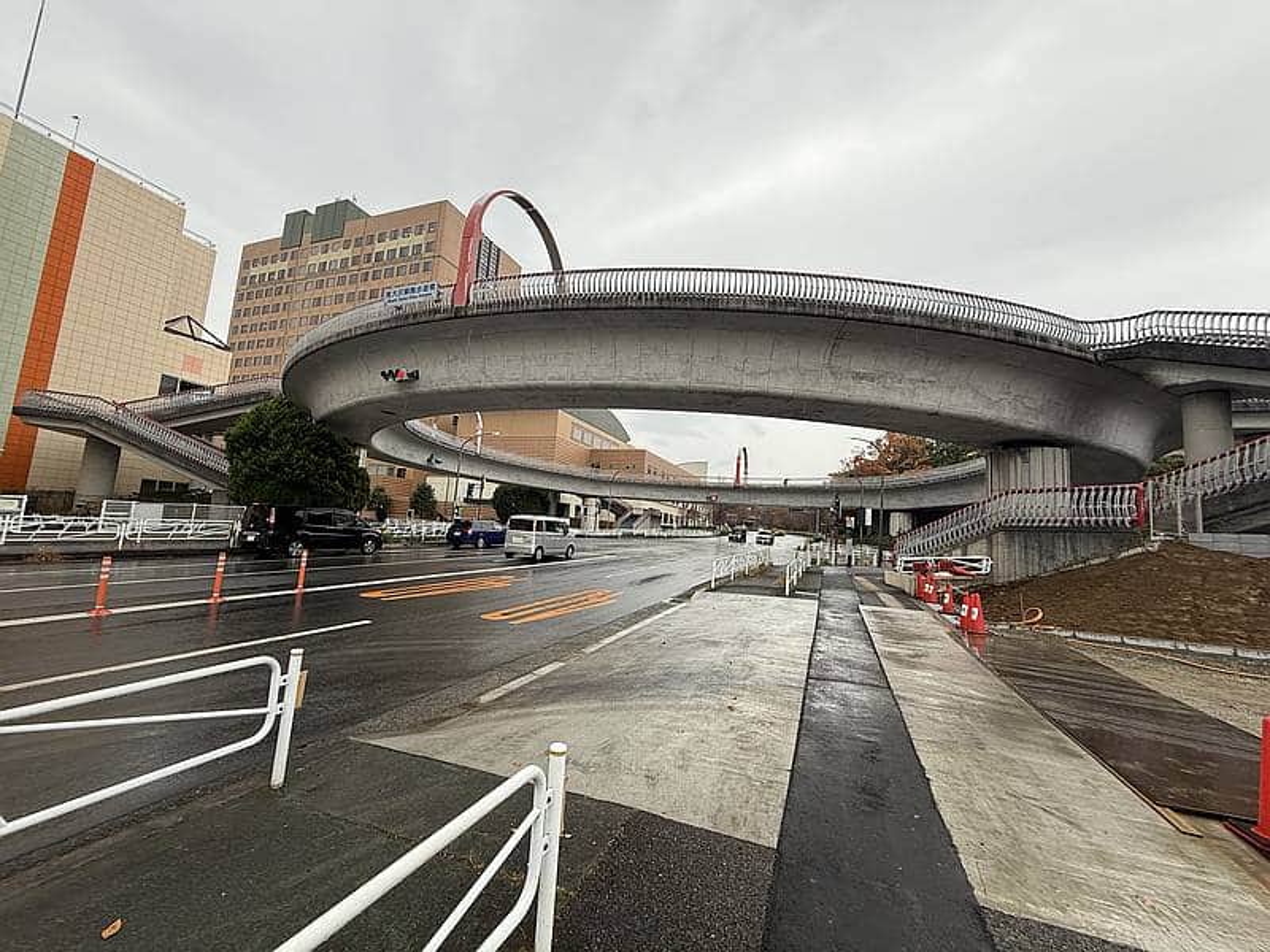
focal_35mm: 14
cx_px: 635
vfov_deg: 85.7
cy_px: 476
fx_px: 514
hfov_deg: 102.1
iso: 50
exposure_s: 1/194
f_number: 2.2
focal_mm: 2.22
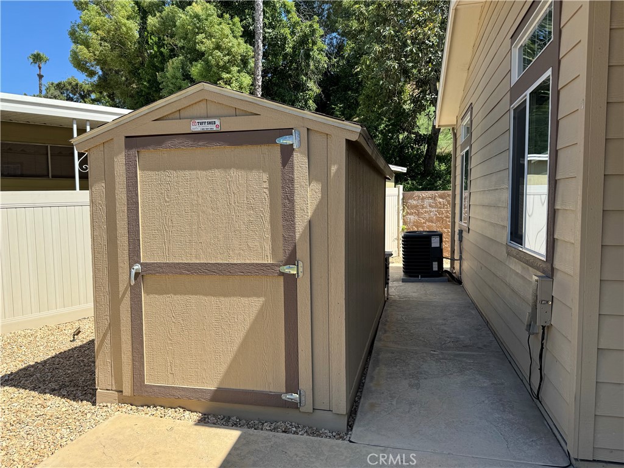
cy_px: 234
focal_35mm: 24
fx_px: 433
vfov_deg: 56.8
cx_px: 312
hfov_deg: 71.6
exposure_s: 1/1923
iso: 80
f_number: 1.78
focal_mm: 6.76
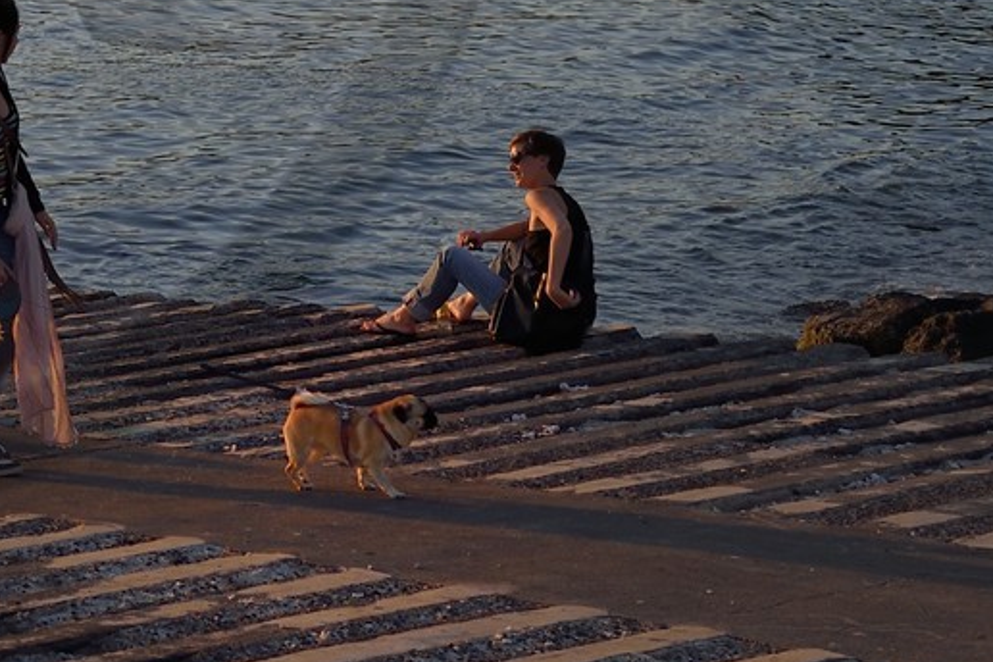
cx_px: -285
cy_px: -262
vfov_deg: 10.7
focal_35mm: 124
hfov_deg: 15.7
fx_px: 3420
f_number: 7.1
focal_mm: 40
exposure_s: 1/250
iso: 200
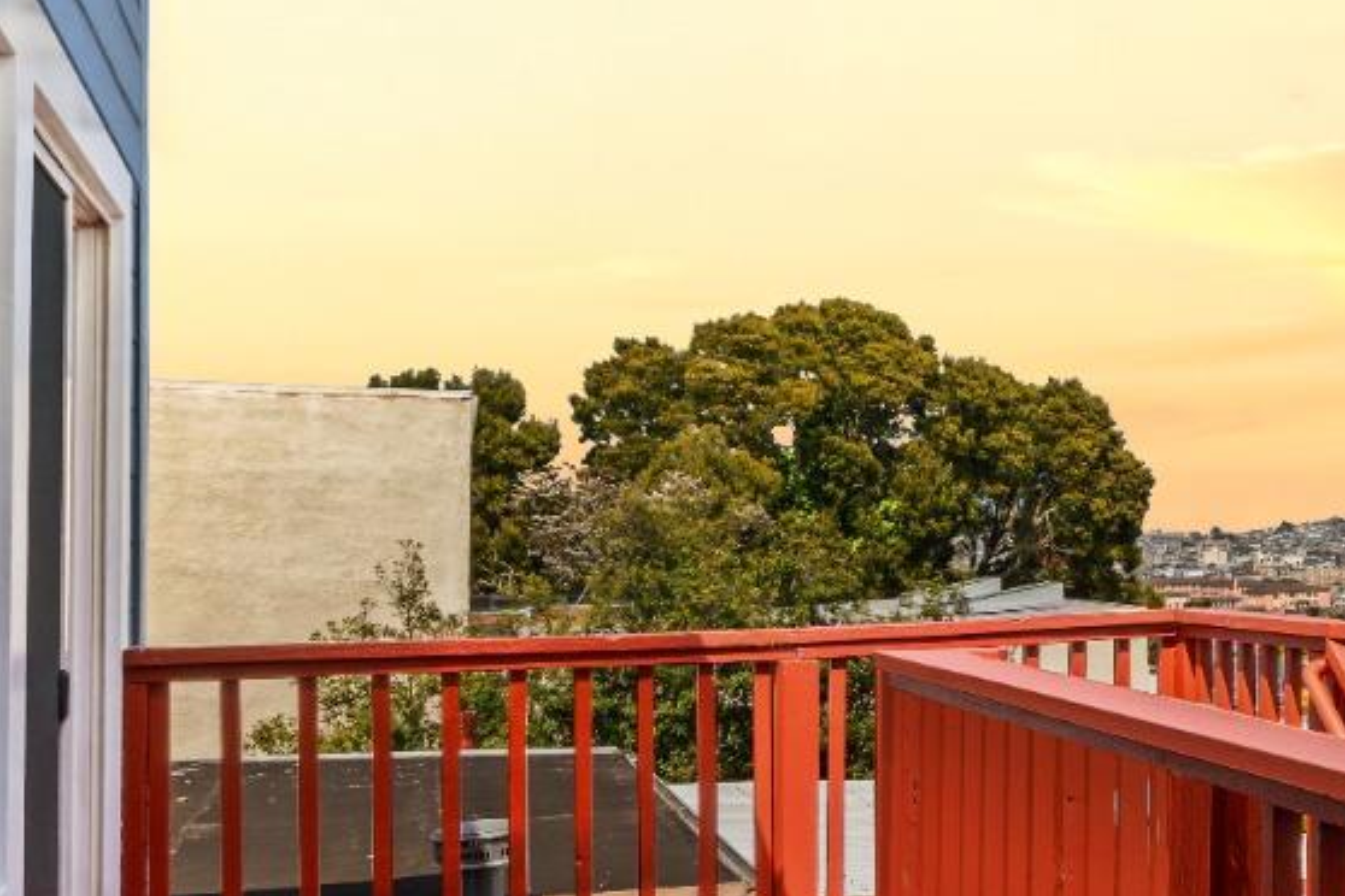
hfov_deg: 35.7
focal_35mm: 43
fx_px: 1606
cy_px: 508
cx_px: 1610
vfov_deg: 31.1
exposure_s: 1/40
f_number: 16
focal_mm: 16
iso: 200
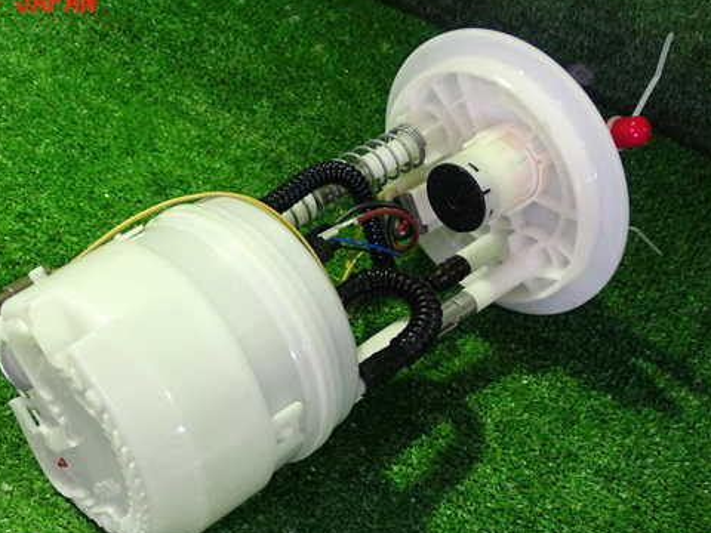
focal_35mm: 55
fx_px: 1130
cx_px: 271
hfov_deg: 34.8
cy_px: 317
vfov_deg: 26.5
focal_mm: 7.84
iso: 800
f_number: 2.9
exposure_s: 1/20
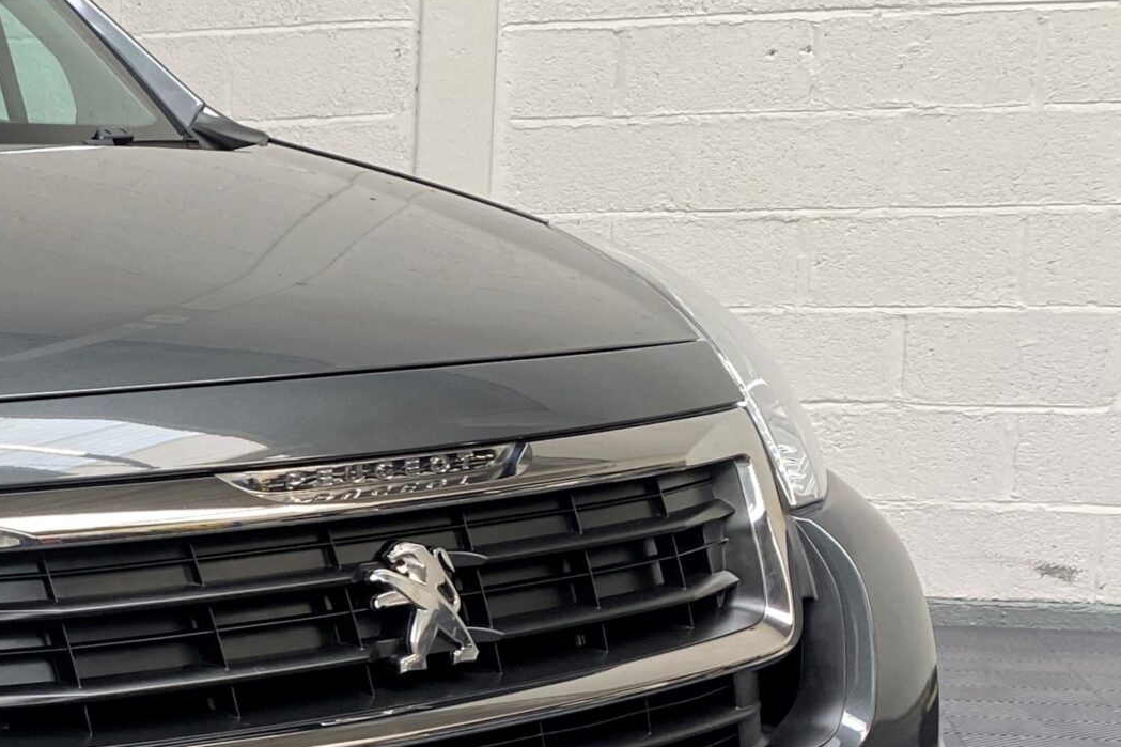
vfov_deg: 20.4
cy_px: 602
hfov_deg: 26.9
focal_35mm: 66
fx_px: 2055
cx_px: -229
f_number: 1.8
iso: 80
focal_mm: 4.25
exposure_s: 1/100
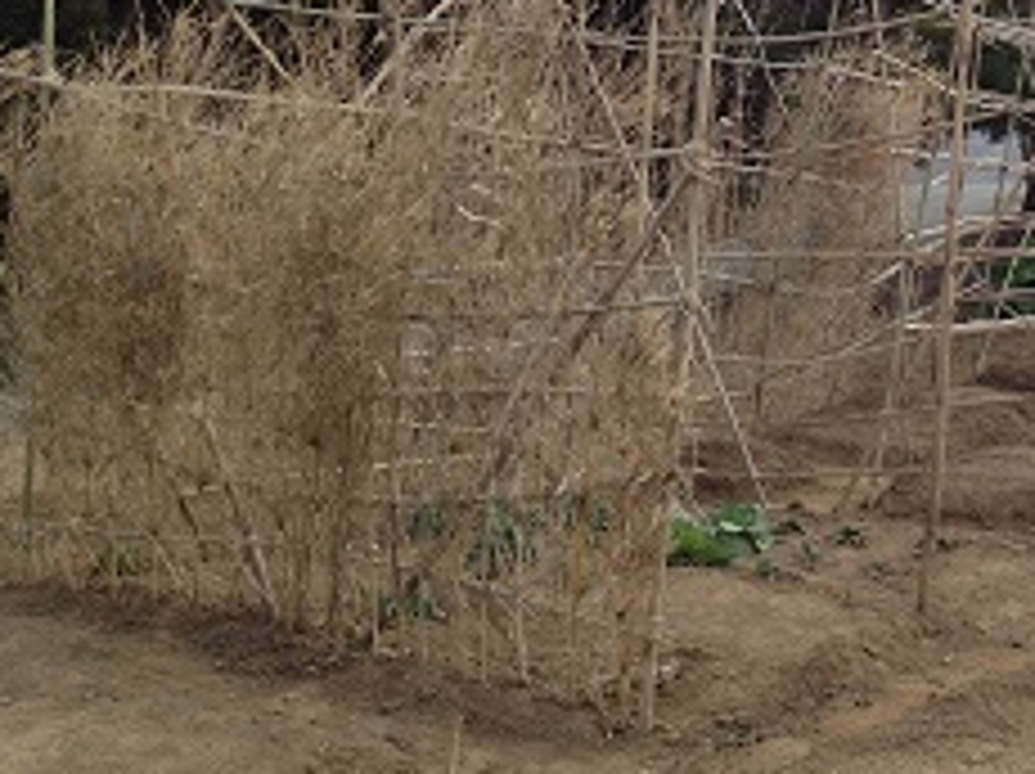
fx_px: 1822
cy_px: 194
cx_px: 864
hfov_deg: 30.7
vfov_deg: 23.7
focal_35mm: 61
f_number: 2.4
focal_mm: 4.28
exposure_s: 1/516
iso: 50
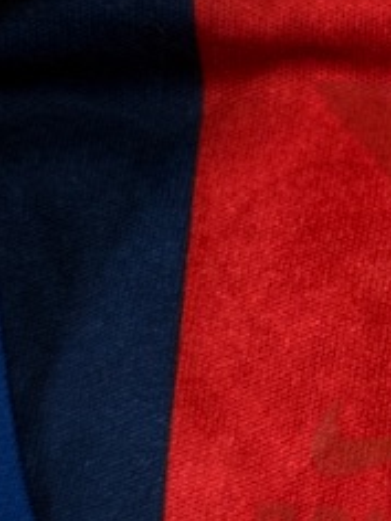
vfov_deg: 15.2
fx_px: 1958
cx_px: 528
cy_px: 283
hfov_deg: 11.1
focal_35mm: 130
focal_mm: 6.76
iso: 80
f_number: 1.78
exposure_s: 1/50
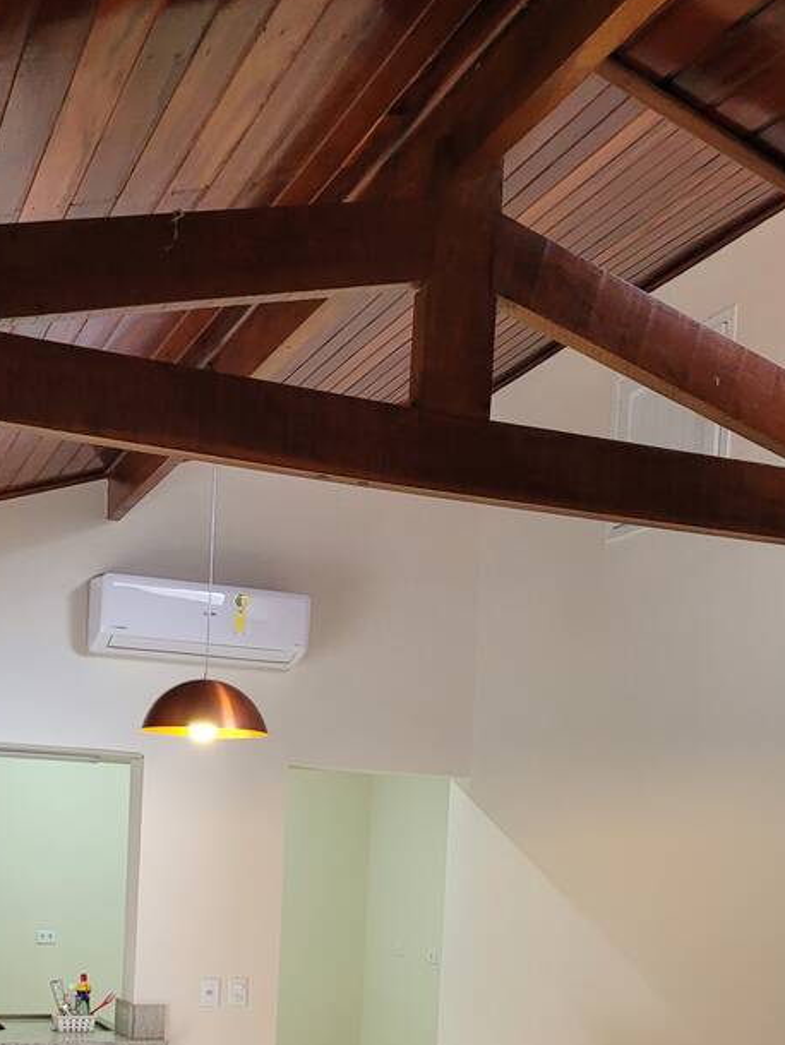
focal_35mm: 46
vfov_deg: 39.1
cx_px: 262
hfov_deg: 31.3
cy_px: 886
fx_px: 1390
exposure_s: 1/120
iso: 200
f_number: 1.8
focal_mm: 5.4
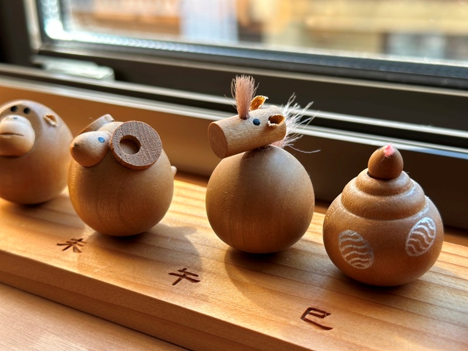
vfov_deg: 30.3
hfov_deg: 39.7
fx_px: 649
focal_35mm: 48
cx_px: 234
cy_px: 176
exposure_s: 1/221
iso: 64
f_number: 1.78
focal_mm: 6.86
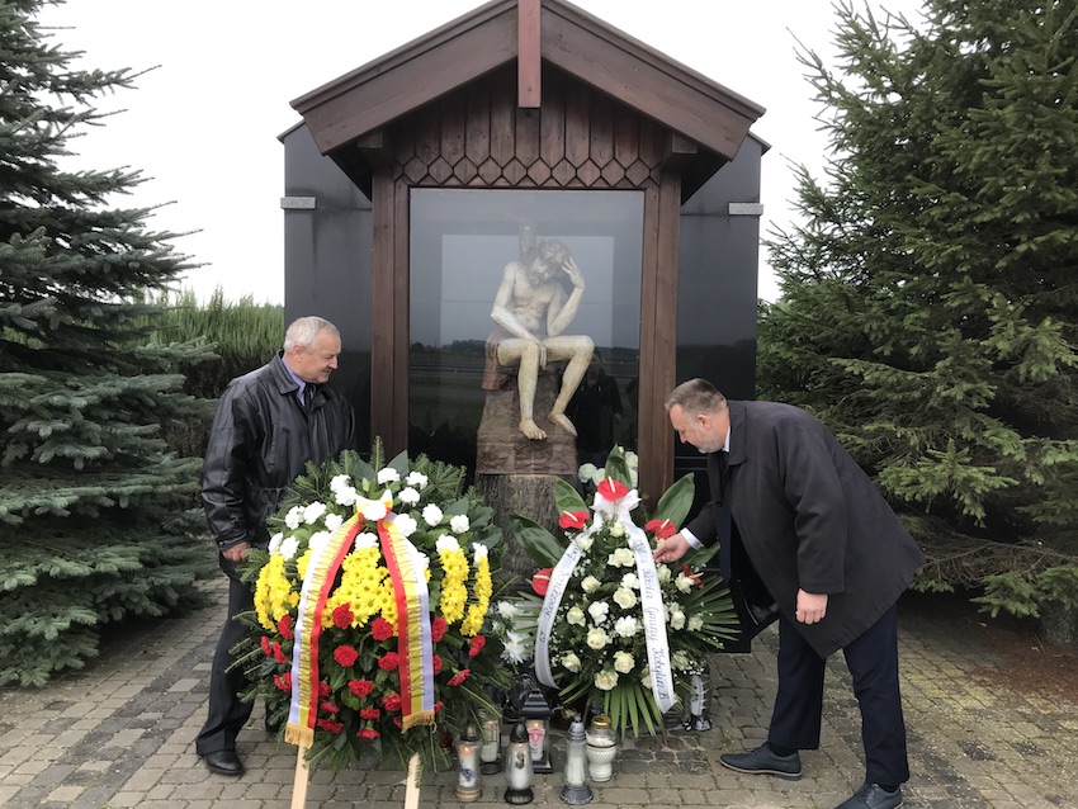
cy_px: 404
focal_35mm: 28
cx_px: 539
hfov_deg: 63.4
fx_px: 872
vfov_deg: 49.8
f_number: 1.8
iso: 32
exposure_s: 1/100
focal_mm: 3.99
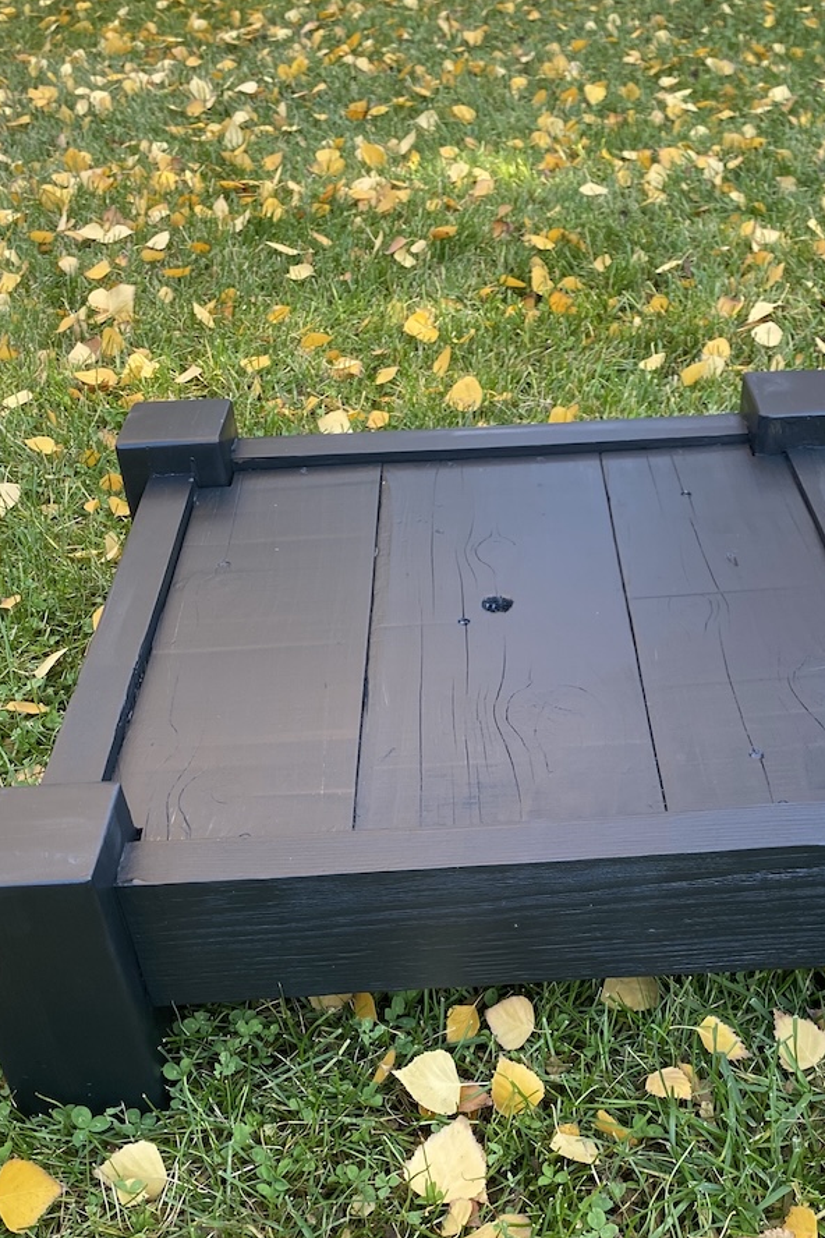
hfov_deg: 34.1
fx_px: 1341
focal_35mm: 39
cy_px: 846
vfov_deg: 48.5
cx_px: 502
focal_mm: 4.25
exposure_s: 1/121
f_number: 1.8
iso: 100
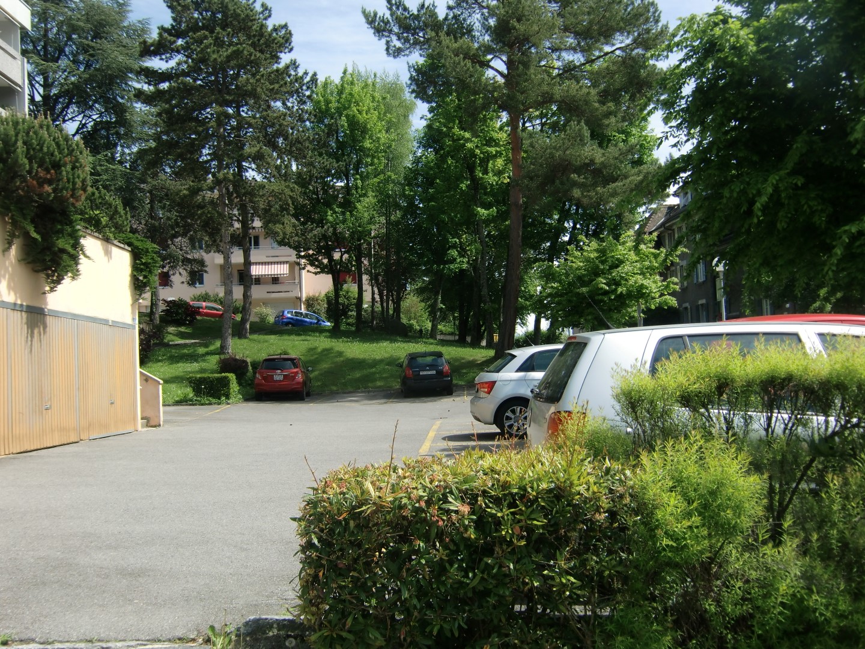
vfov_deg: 41.8
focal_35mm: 34
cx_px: 432
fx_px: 850
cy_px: 324
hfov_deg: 54.0
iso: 64
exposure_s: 1/500
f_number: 3.6
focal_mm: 6.1
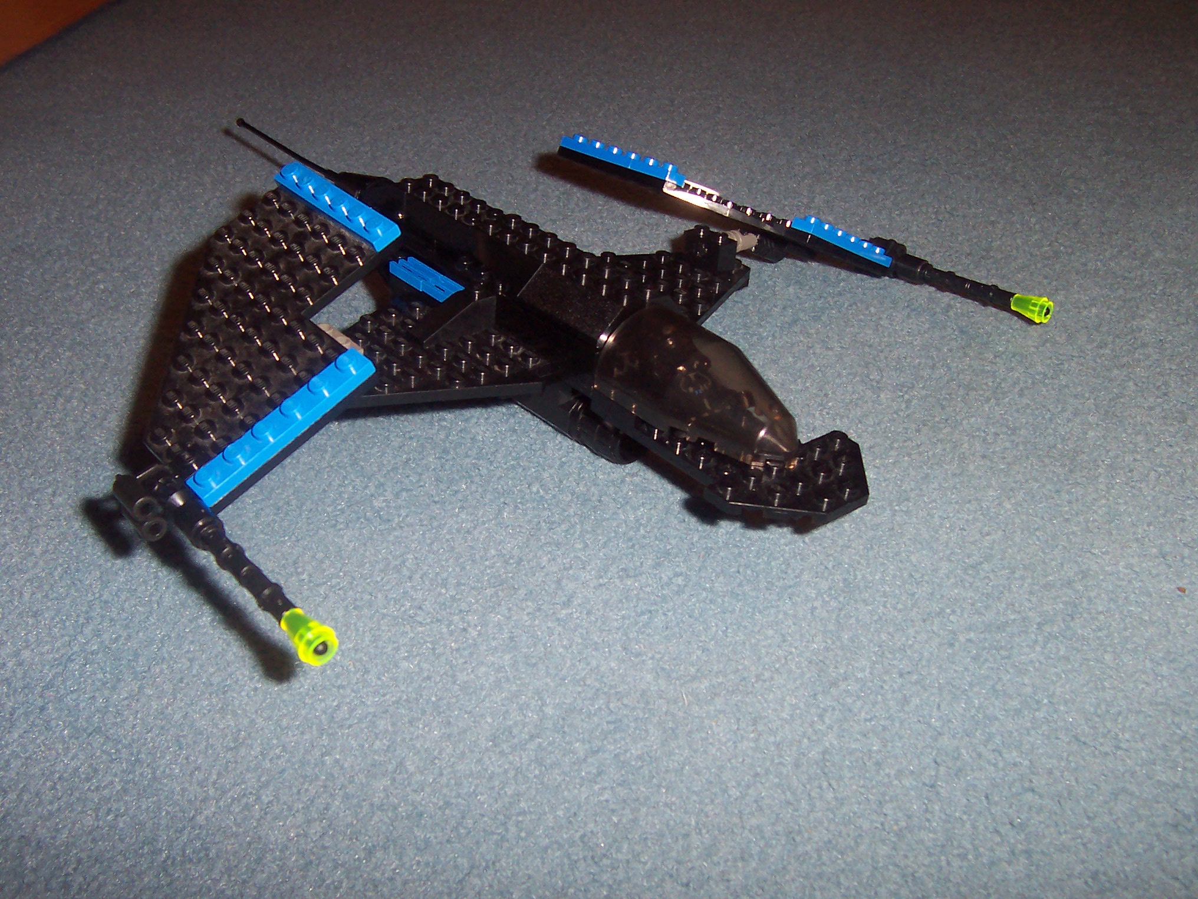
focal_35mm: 35
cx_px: 599
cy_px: 450
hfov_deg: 52.6
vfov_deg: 40.7
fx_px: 1211
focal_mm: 5.6
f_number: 2.8
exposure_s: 1/30
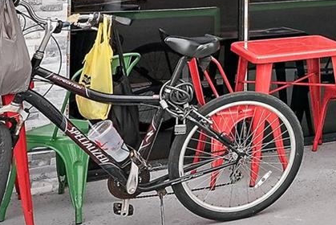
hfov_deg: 19.5
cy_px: -109
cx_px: 563
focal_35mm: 84
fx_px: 785
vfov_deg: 15.1
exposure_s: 1/160
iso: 1600
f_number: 16
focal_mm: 22
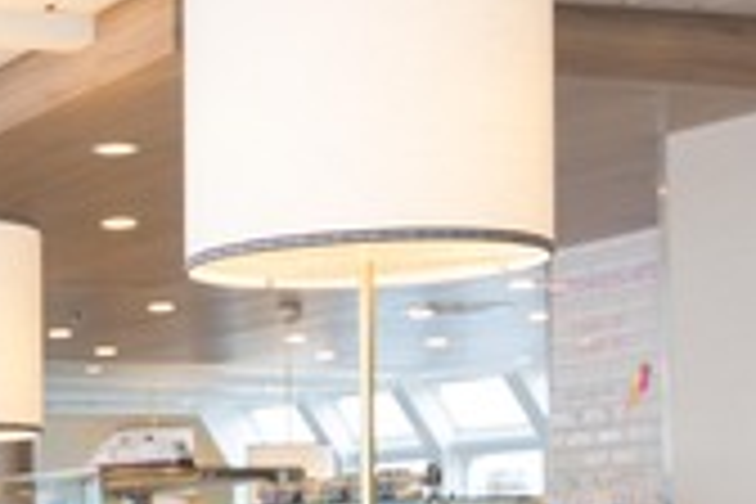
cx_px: -333
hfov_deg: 18.4
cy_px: 590
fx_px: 2100
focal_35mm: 100
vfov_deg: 13.3
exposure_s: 1/40
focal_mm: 28
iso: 800
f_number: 6.3
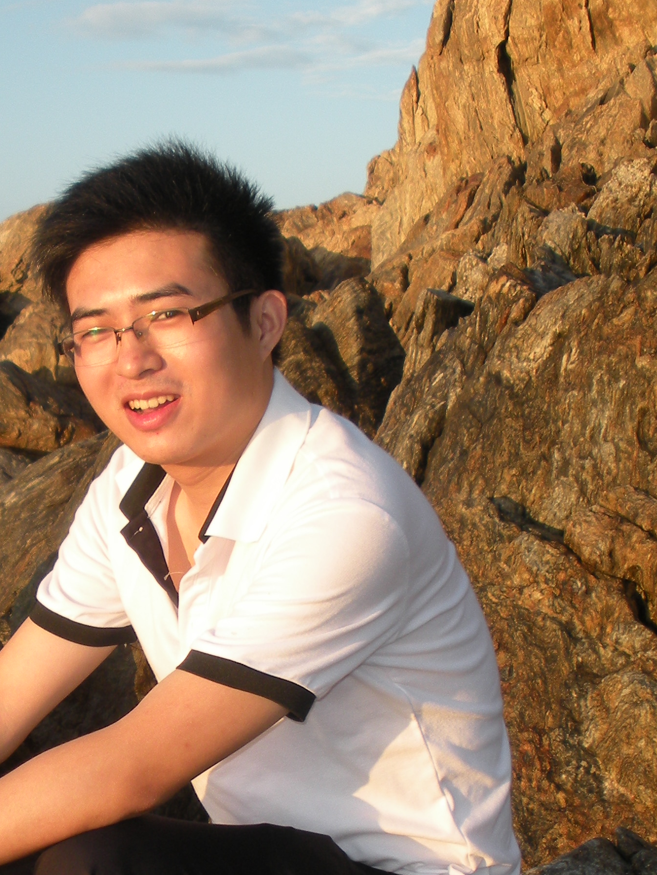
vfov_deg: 27.0
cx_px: 59
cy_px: 676
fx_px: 1796
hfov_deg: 20.3
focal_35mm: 71
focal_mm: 6.3
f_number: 3.5
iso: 64
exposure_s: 1/233
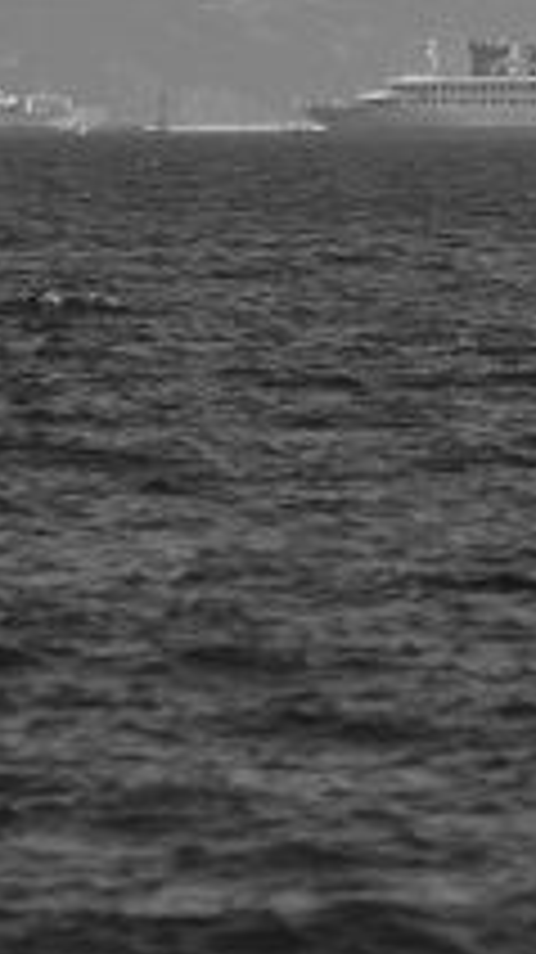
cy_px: 261
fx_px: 24776
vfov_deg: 2.2
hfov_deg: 1.2
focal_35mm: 979
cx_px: 1153
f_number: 7.1
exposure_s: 1/500
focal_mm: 220
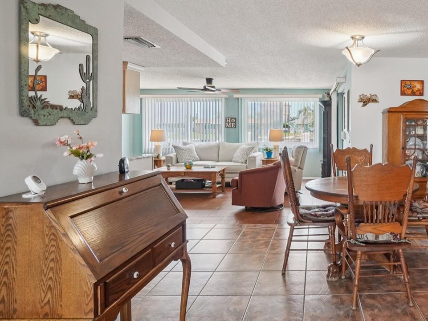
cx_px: 327
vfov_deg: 56.6
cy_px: 138
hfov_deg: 66.6
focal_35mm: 24
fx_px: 297
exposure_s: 1/30
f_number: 8
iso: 640
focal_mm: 10
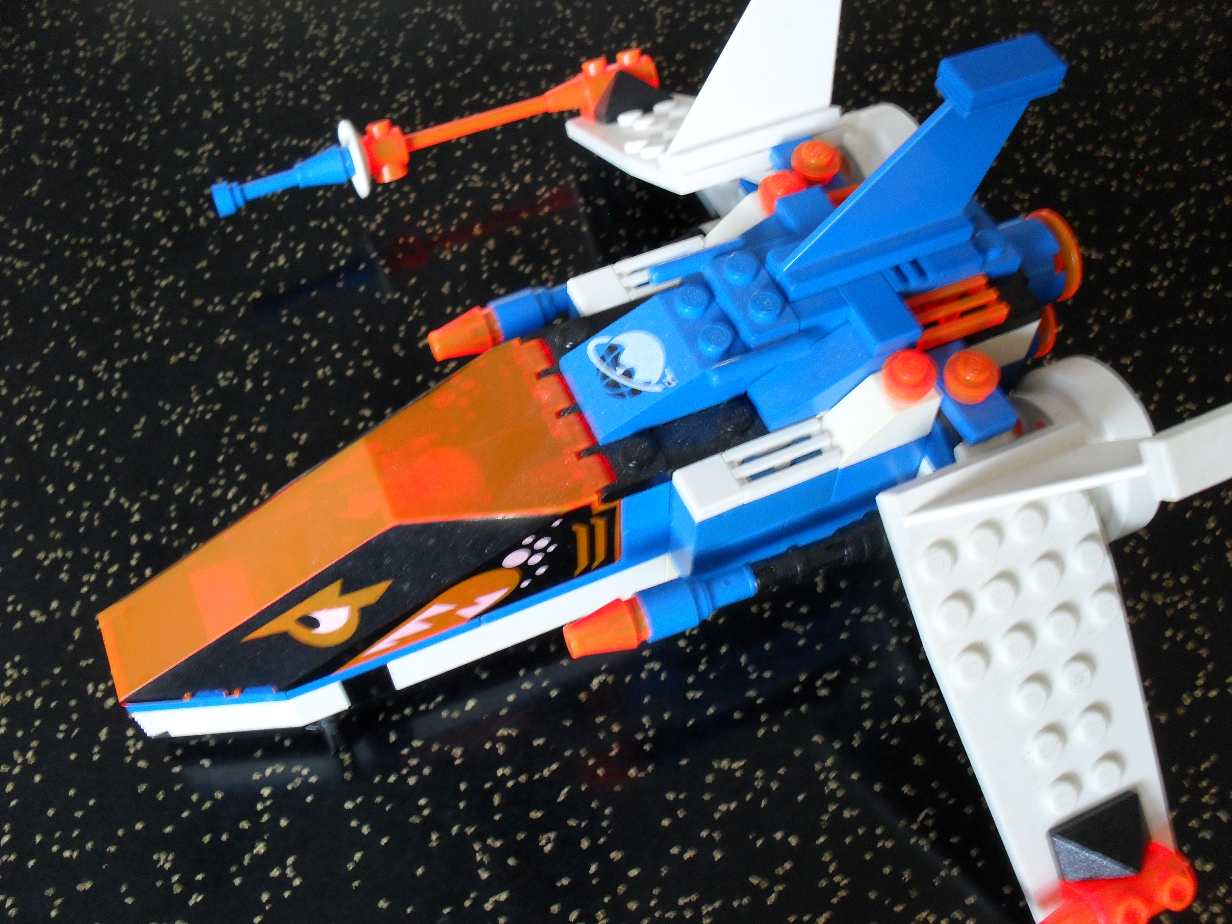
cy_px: 462
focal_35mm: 35
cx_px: 616
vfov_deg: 40.7
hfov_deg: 52.6
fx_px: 1246
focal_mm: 6.3
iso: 200
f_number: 3.2
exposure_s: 1/6
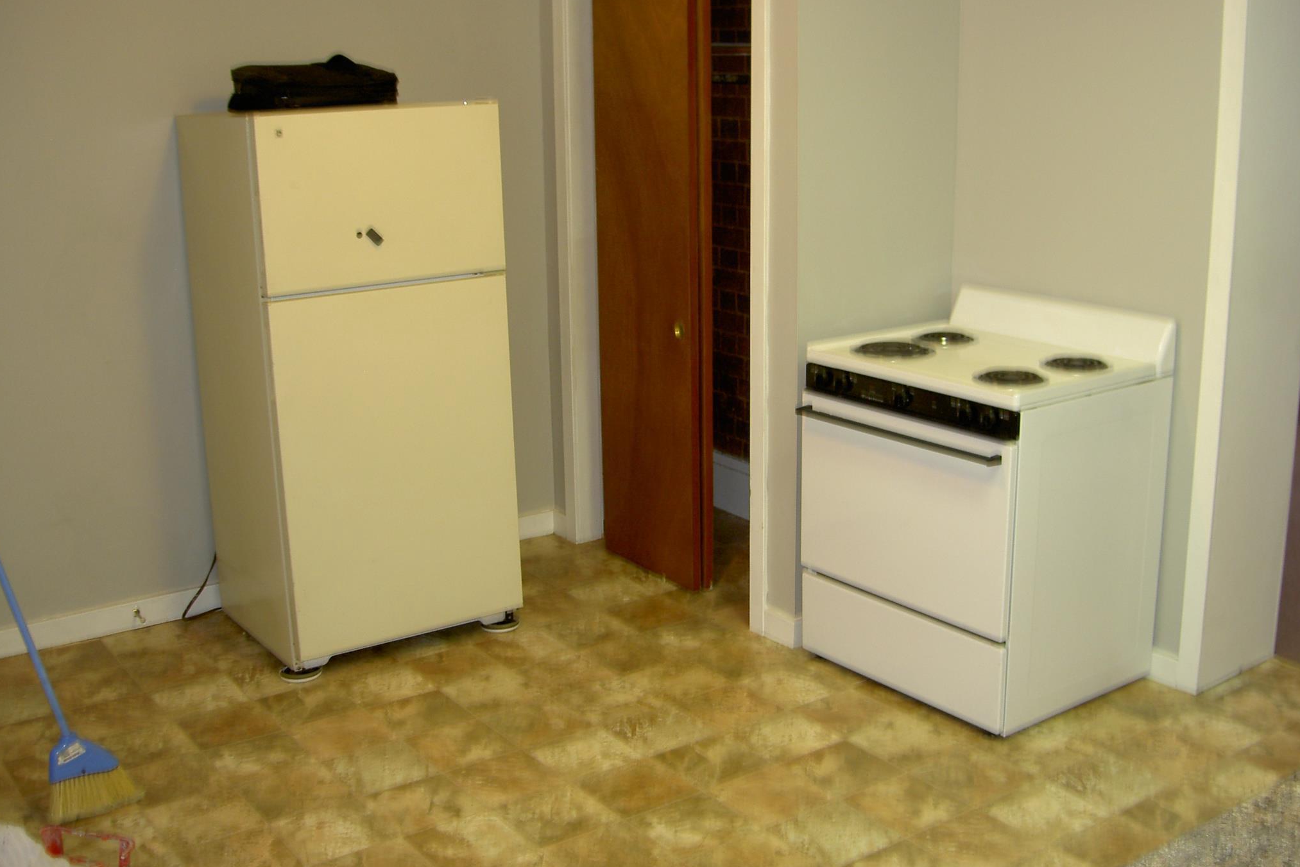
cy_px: 478
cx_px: 651
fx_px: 1481
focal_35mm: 41
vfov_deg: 32.6
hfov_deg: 47.4
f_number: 2.8
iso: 100
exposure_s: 1/8
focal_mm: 8
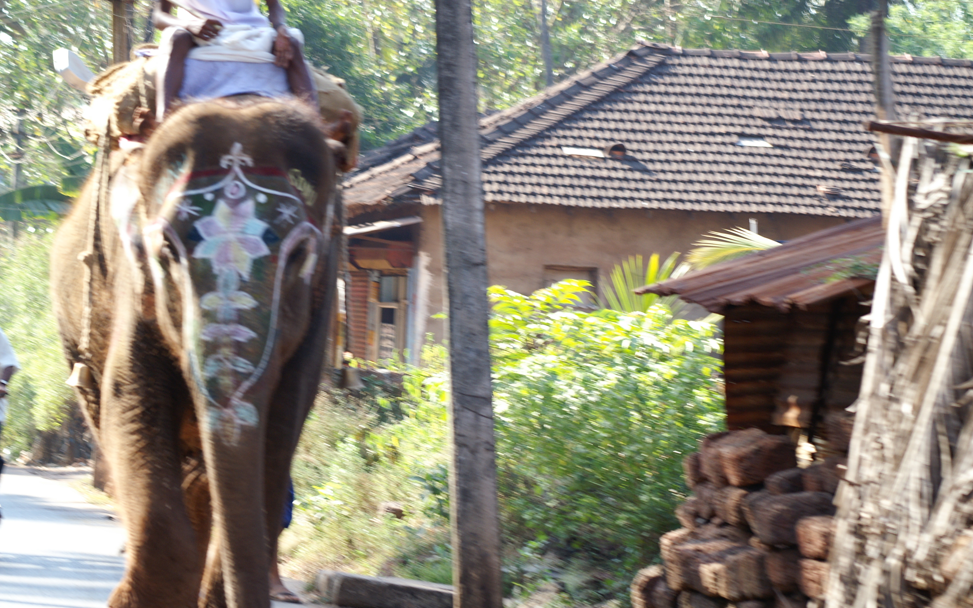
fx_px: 4057
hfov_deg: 13.7
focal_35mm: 153
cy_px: 322
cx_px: 486
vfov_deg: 8.6
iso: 200
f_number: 6.3
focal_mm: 100
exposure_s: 1/160
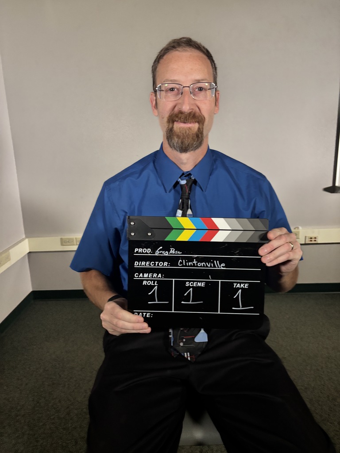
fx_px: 340
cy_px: 226
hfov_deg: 53.1
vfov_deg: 67.3
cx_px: 170
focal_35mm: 26
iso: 320
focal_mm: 5.96
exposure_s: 1/60
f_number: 1.6
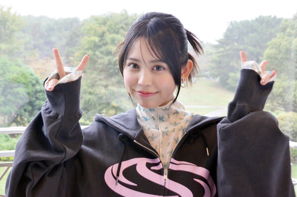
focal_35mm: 42
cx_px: 148
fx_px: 346
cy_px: 98
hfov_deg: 46.5
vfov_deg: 31.8
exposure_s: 1/250
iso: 2000
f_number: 5.6
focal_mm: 28
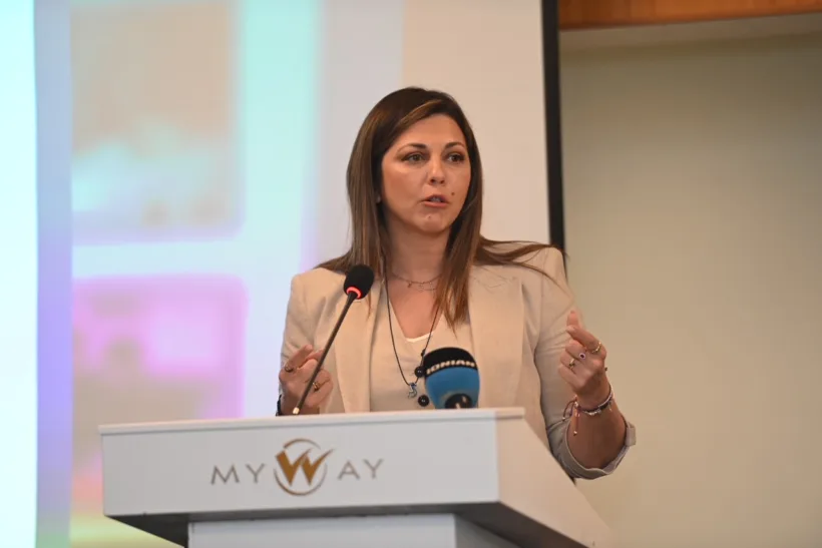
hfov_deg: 10.3
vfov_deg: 6.9
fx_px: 4567
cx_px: 411
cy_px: 274
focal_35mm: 200
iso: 1600
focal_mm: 200
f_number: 2.8
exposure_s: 1/160
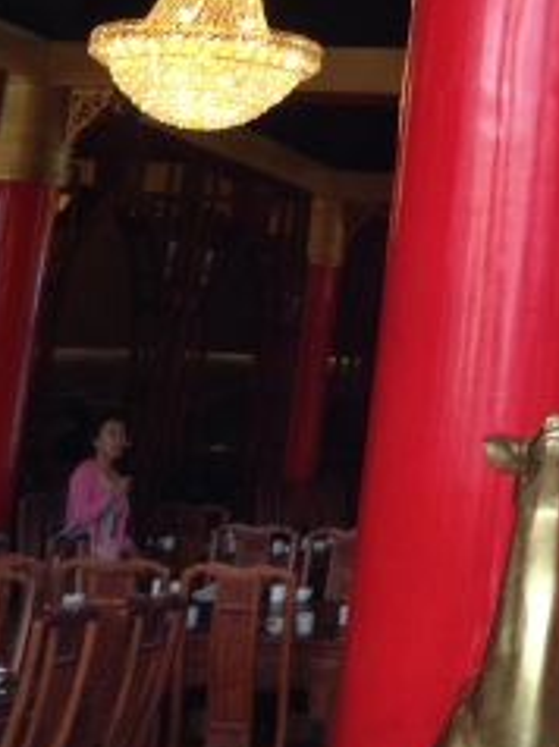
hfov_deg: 12.6
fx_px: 2394
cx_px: 838
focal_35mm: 111
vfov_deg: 16.9
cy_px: -173
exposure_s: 1/60
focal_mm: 4.12
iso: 64
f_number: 2.4
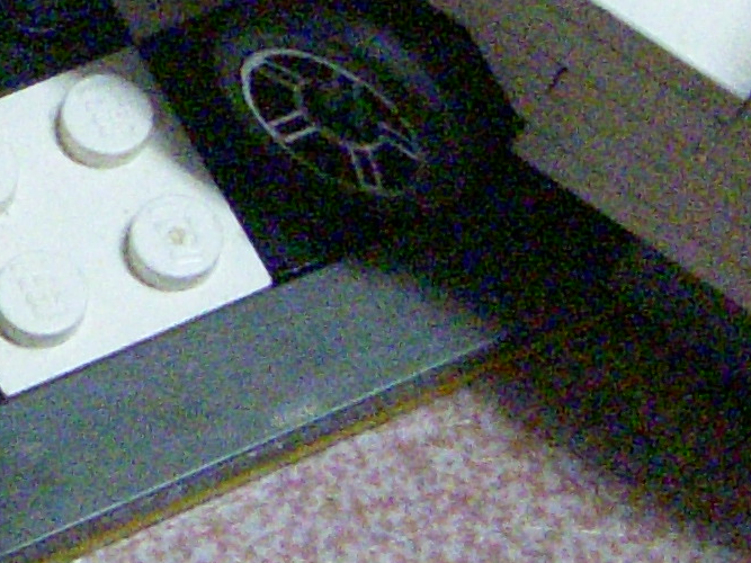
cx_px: -367
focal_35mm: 175
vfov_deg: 8.5
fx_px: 3796
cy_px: 108
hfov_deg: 10.9
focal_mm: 6.3
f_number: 3.3
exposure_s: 1/50
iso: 1600
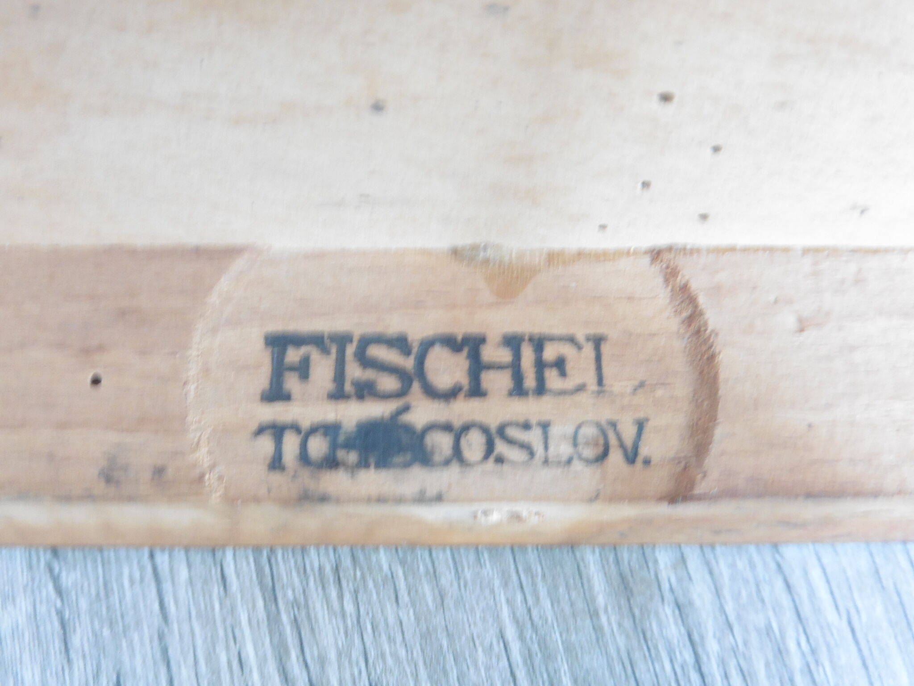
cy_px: 343
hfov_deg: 54.0
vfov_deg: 41.8
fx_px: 898
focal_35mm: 34
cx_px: 457
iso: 400
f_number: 3.7
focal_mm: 6.1
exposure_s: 1/15
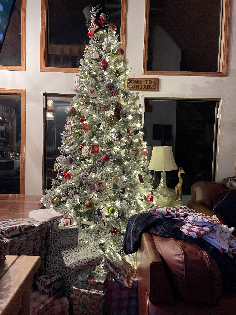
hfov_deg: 53.1
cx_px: 118
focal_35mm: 26
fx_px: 236
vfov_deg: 67.3
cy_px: 158
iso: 500
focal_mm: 4.2
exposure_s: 1/30
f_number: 1.6
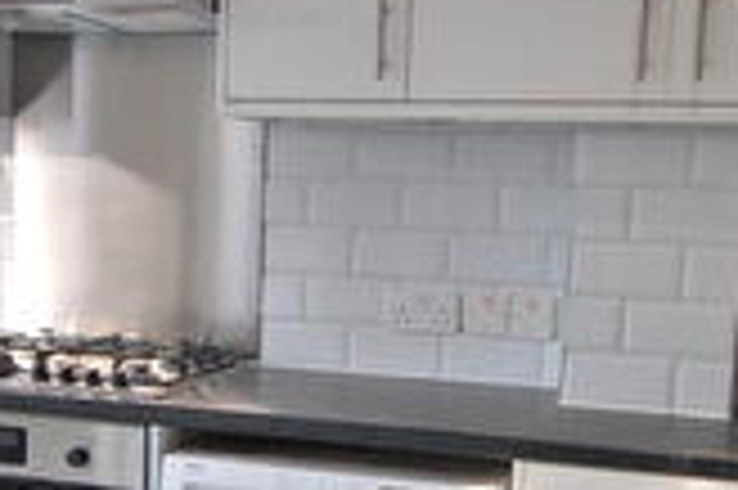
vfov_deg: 20.8
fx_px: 1311
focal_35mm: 64
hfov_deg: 30.7
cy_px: 441
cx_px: 153
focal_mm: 10
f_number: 5.6
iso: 360
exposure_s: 1/125
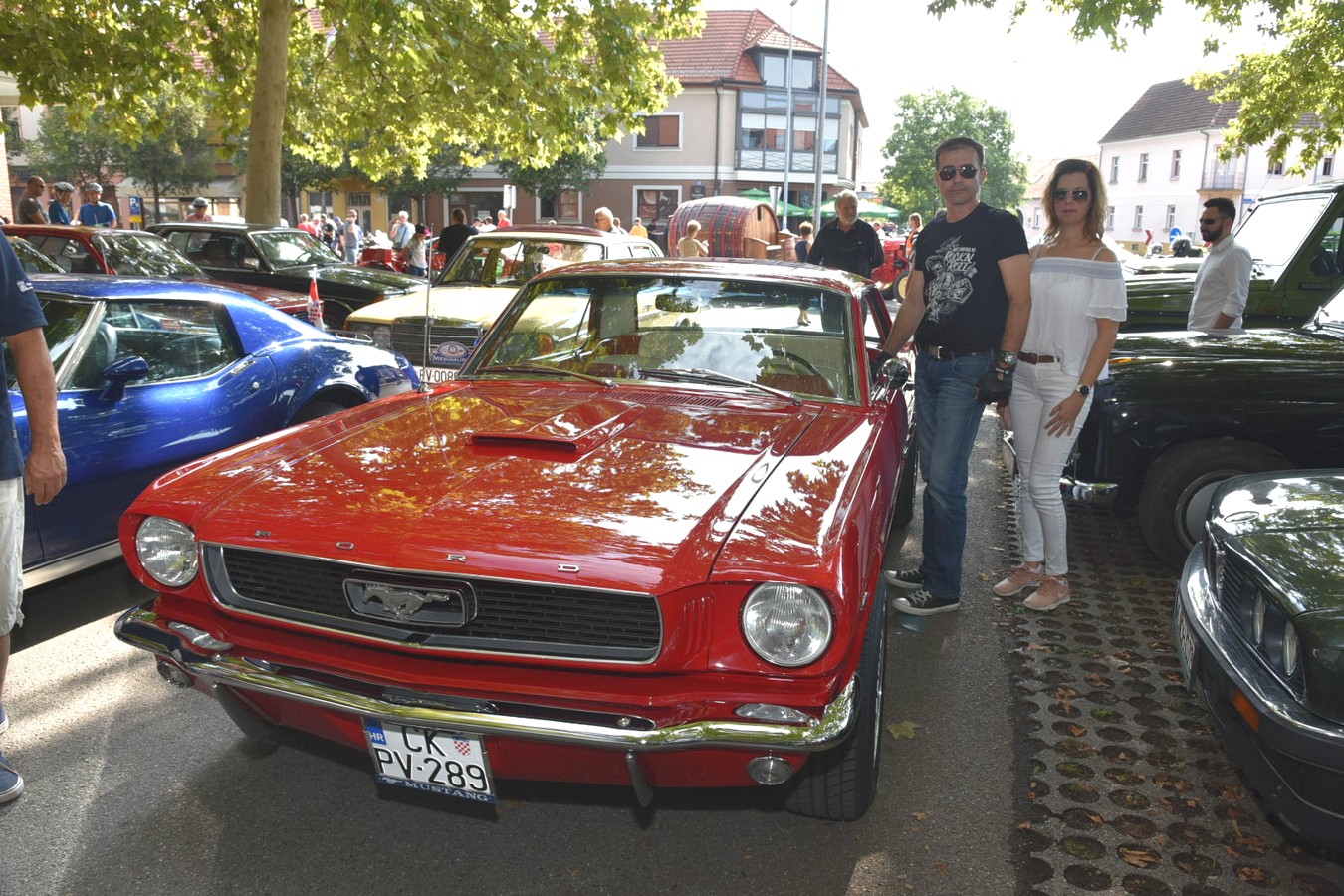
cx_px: 672
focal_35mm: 27
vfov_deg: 47.9
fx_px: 1008
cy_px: 448
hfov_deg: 67.4
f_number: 7.1
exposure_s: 1/200
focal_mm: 27
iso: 400
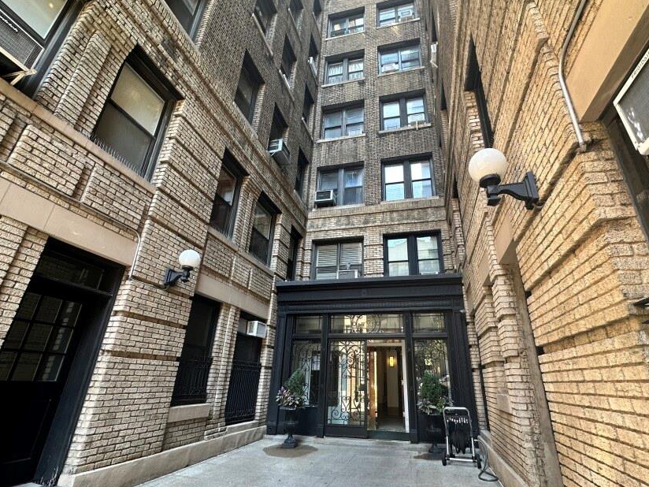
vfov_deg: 74.7
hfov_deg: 90.9
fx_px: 319
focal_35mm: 17
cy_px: 250
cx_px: 349
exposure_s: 1/99
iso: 80
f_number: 2.2
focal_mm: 2.22
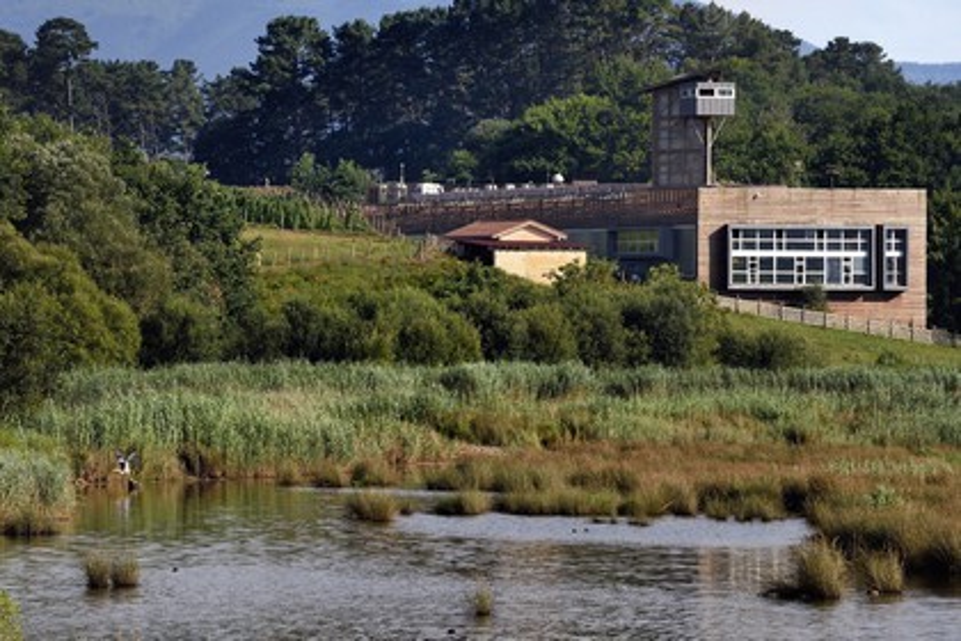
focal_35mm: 200
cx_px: 480
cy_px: 320
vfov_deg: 6.9
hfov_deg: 10.3
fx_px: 5338
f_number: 16
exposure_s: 1/200
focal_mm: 200
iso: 400
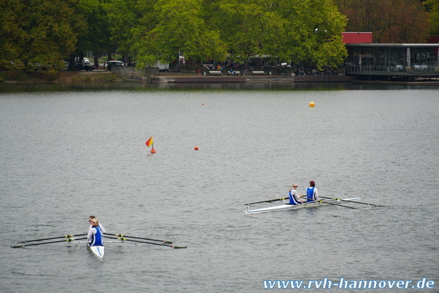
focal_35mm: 196
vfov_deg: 7.0
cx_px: 220
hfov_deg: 10.5
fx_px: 2395
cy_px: 146
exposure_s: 1/250
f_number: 5.6
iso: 200
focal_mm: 131
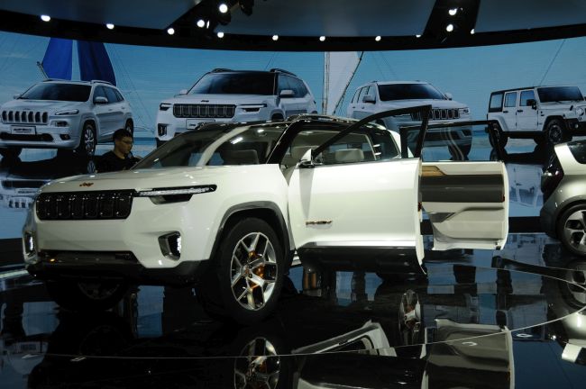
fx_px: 707
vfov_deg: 30.8
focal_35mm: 44
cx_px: 293
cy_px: 194
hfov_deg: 45.0
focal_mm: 29
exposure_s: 1/160
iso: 400
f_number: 6.3
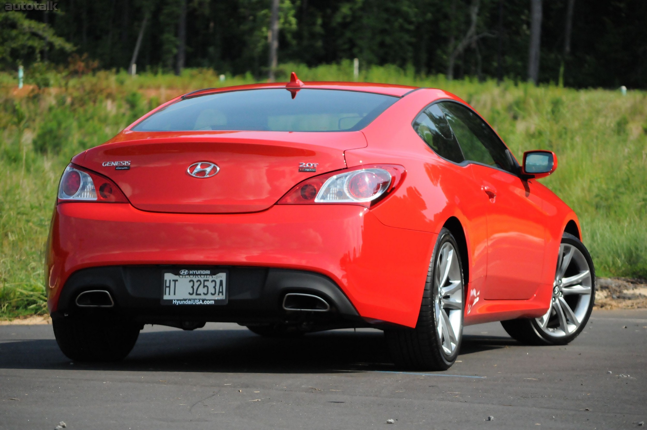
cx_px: 324
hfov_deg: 14.9
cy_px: 215
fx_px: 2477
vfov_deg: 9.9
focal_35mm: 138
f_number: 5.6
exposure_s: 1/8000
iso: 2000
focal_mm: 92
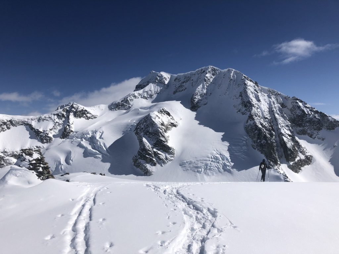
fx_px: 274
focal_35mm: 28
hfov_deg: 63.4
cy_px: 127
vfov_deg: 49.7
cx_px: 170
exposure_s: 1/8000
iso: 25
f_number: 1.8
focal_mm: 3.99
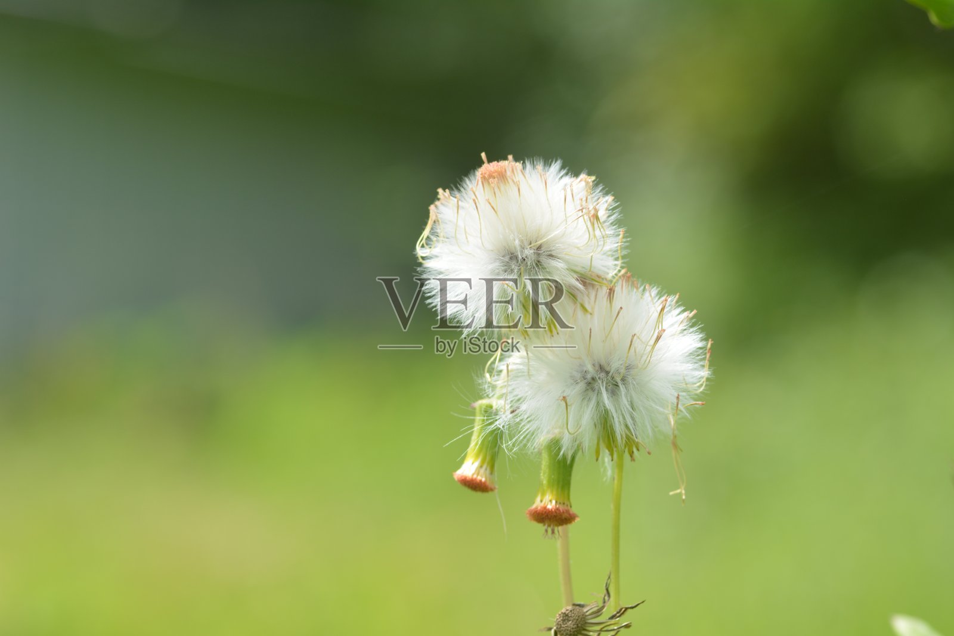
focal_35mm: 150
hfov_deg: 13.7
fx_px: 3975
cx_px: 477
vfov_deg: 9.2
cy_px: 318
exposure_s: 1/100
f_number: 8
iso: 100
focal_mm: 100
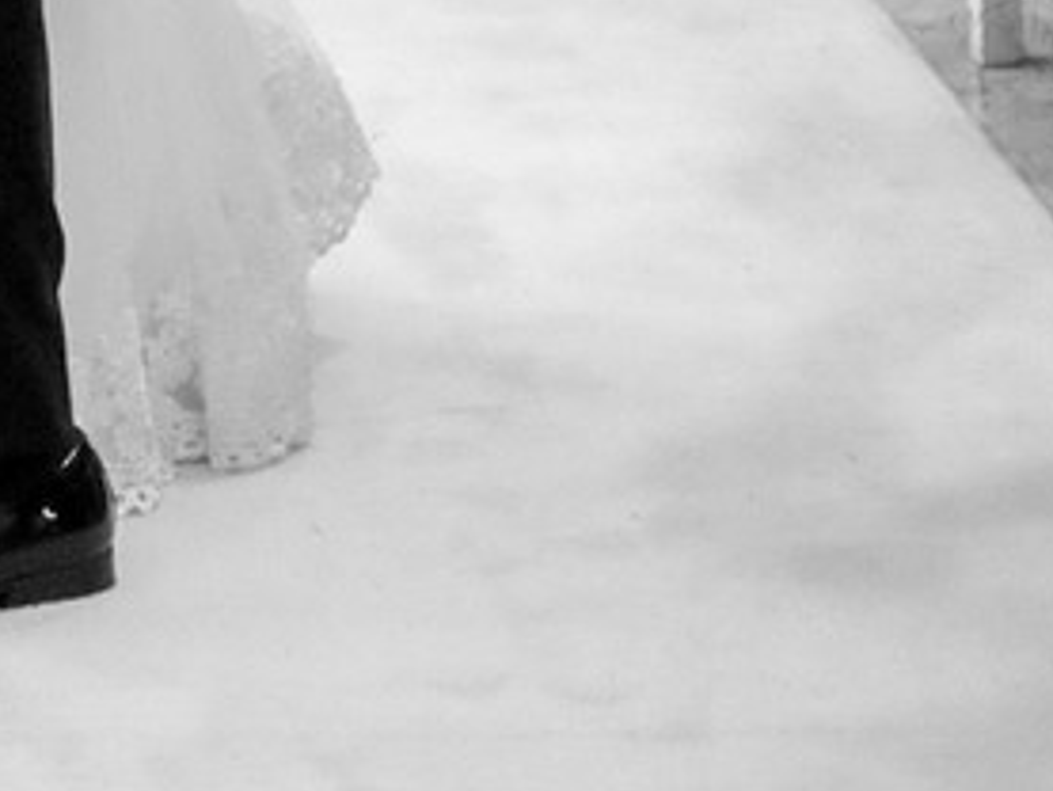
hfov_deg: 9.5
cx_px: -384
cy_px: -548
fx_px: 6208
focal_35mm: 204
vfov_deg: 7.1
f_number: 4.5
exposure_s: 1/100
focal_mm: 32.9
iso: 4000
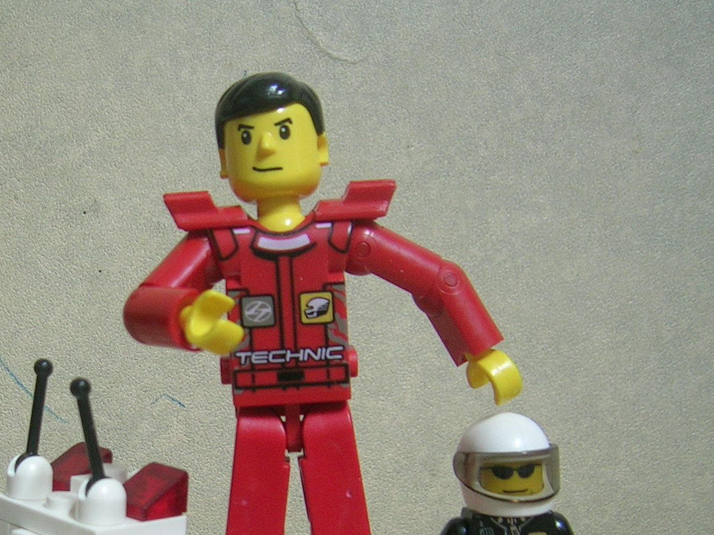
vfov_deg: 24.8
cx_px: 169
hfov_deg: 32.5
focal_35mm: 58
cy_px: 440
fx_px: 1196
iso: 68
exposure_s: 1/3.5
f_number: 2.8
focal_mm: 5.4
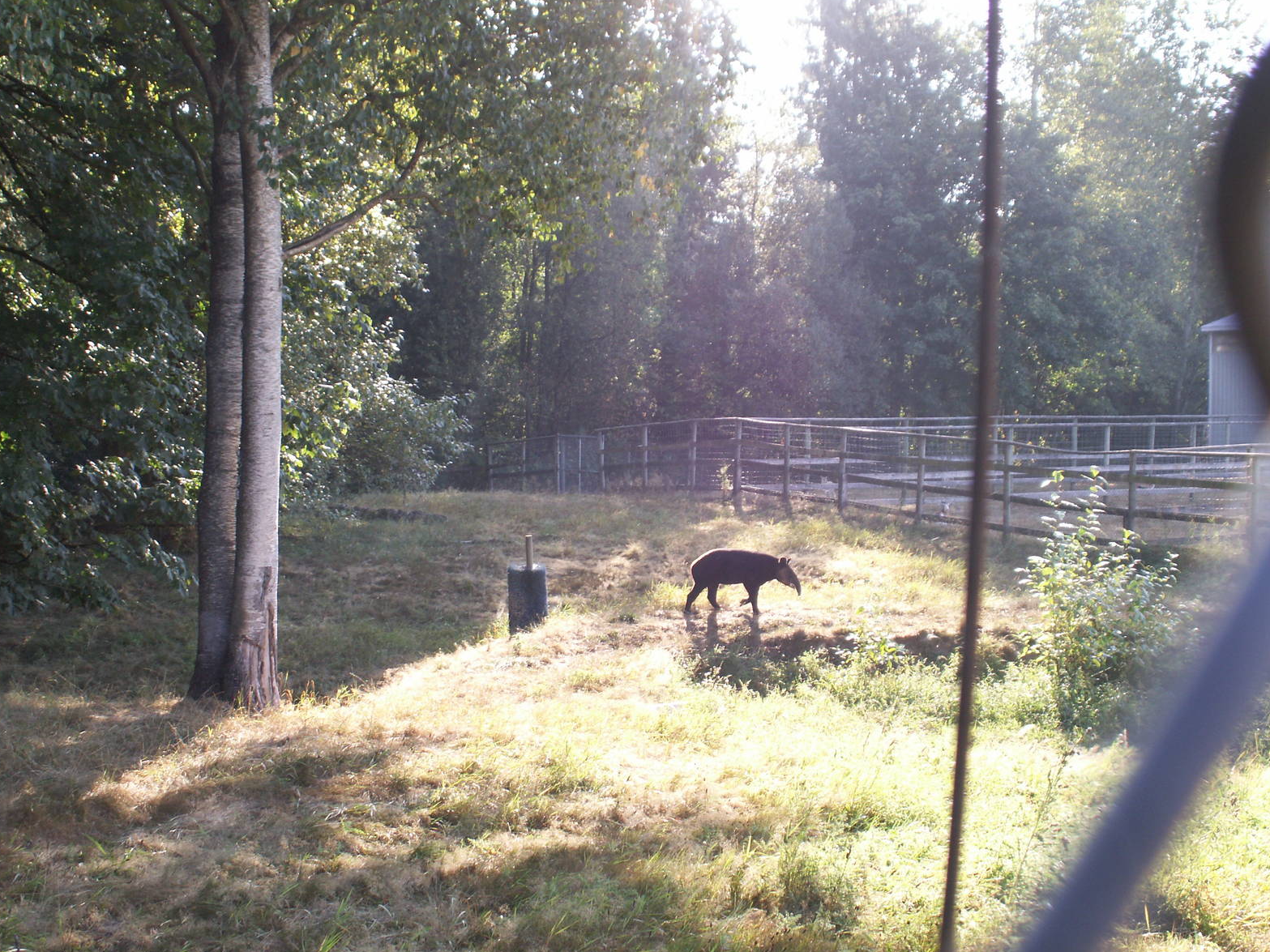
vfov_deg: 30.3
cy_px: 470
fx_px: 1761
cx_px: 623
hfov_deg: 39.7
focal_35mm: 48
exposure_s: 1/80
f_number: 4
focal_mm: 7.78
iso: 50
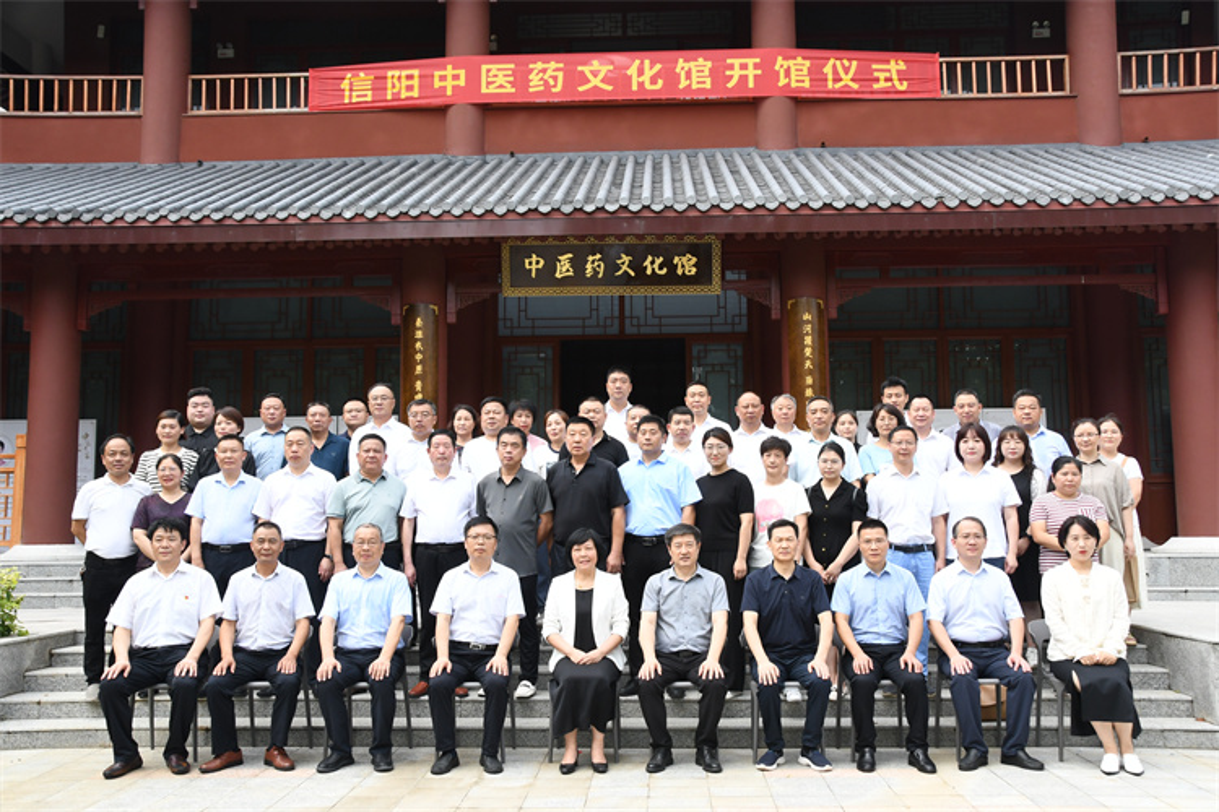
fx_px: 1117
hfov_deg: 57.2
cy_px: 406
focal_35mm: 33
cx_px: 610
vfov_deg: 40.0
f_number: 11
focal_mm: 22
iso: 800
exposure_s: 1/320
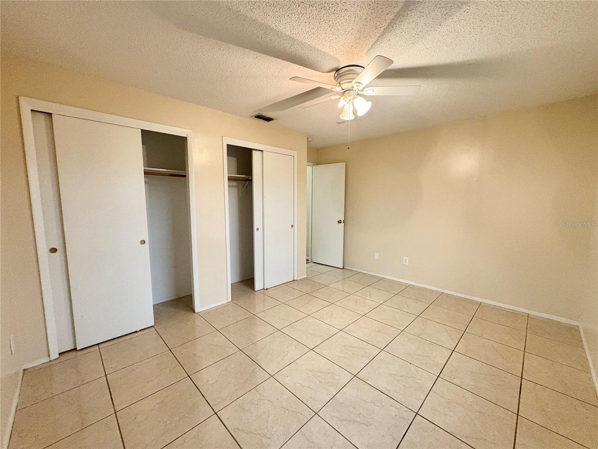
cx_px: 299
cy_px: 224
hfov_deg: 102.1
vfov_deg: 85.7
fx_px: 242
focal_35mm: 14
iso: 640
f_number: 2.2
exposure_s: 1/60
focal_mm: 2.22
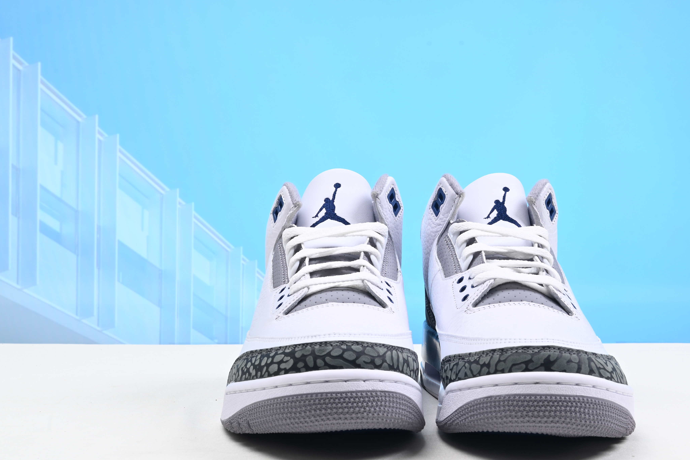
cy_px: 201
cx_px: 391
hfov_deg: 35.6
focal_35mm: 56
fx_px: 1073
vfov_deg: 24.2
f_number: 16
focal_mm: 38
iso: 100
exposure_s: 1/2
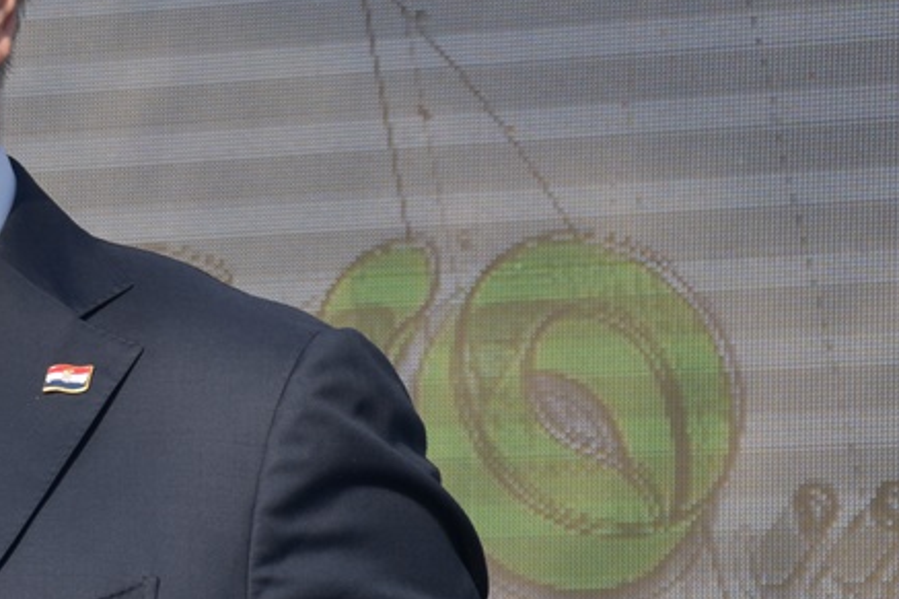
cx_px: -352
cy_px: 398
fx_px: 8224
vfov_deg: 4.2
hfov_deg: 6.2
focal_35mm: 329
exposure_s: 1/250
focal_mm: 75
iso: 125
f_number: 8
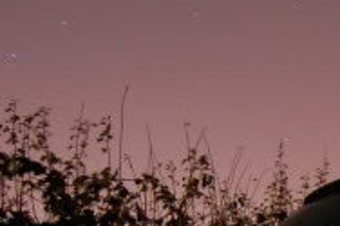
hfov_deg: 14.5
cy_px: 357
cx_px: 696
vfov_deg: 11.3
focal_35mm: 115
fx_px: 1085
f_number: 6.3
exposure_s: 30
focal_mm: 18
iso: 1600
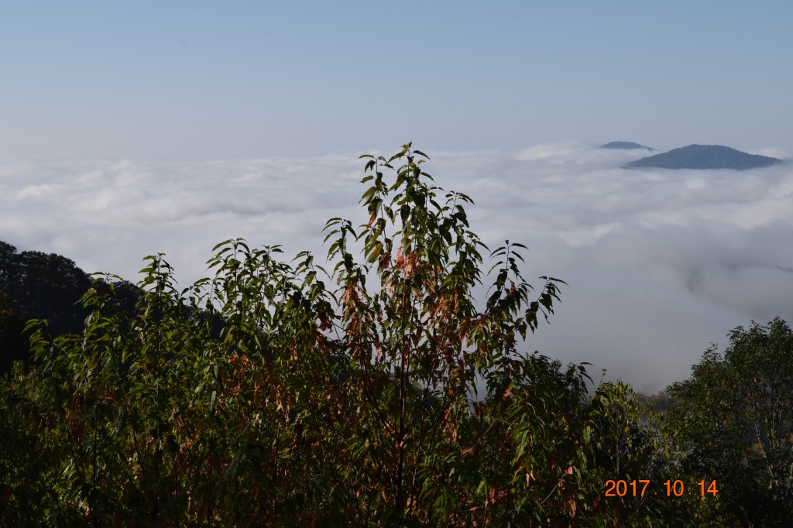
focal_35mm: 82
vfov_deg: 16.5
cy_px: 264
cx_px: 396
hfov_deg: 24.6
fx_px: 1817
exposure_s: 1/200
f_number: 13
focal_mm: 55
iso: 100
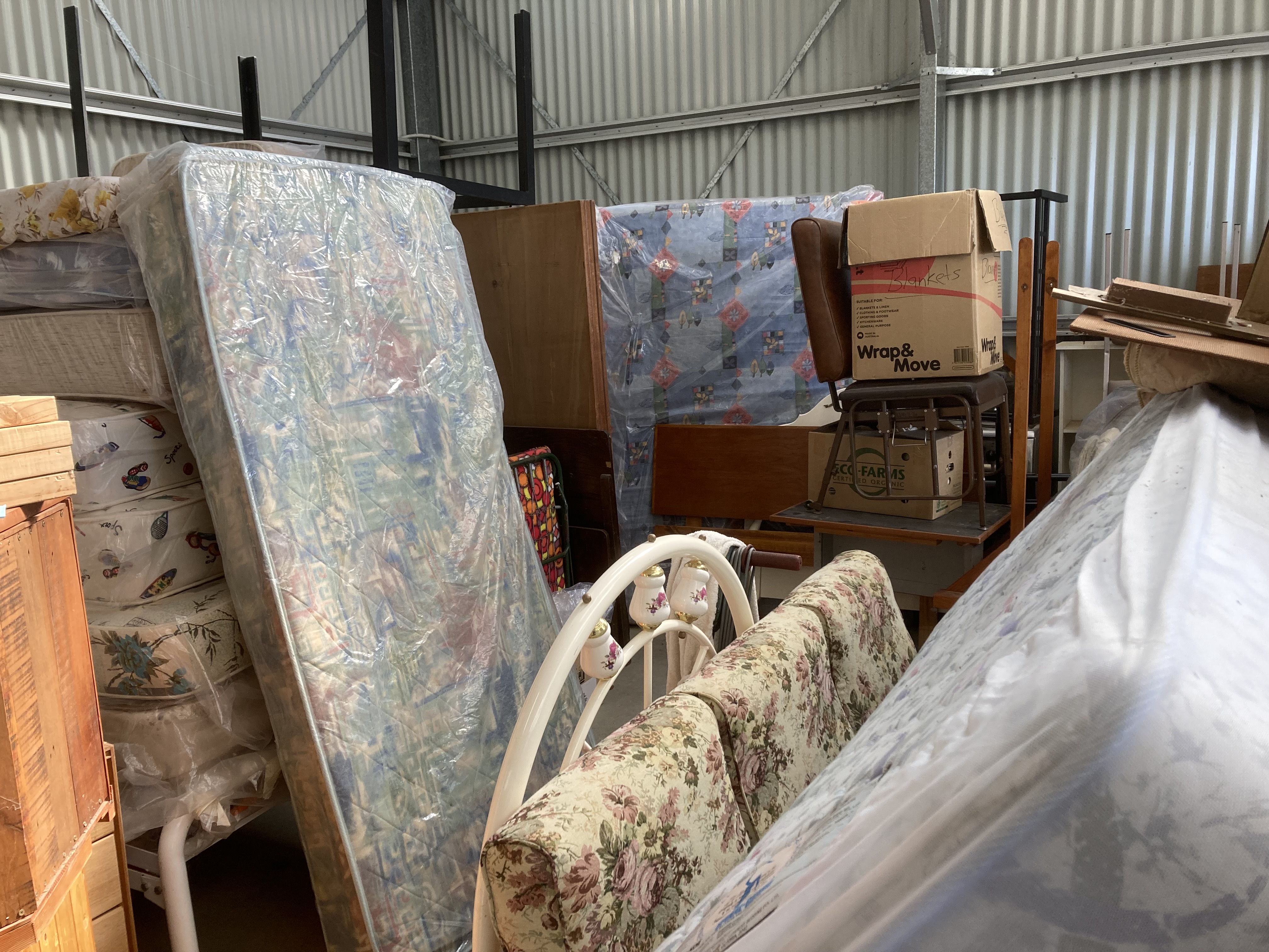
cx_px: 634
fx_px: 1026
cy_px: 476
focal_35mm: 28
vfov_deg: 49.7
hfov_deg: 63.4
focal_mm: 3.99
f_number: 1.8
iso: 50
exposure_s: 1/100
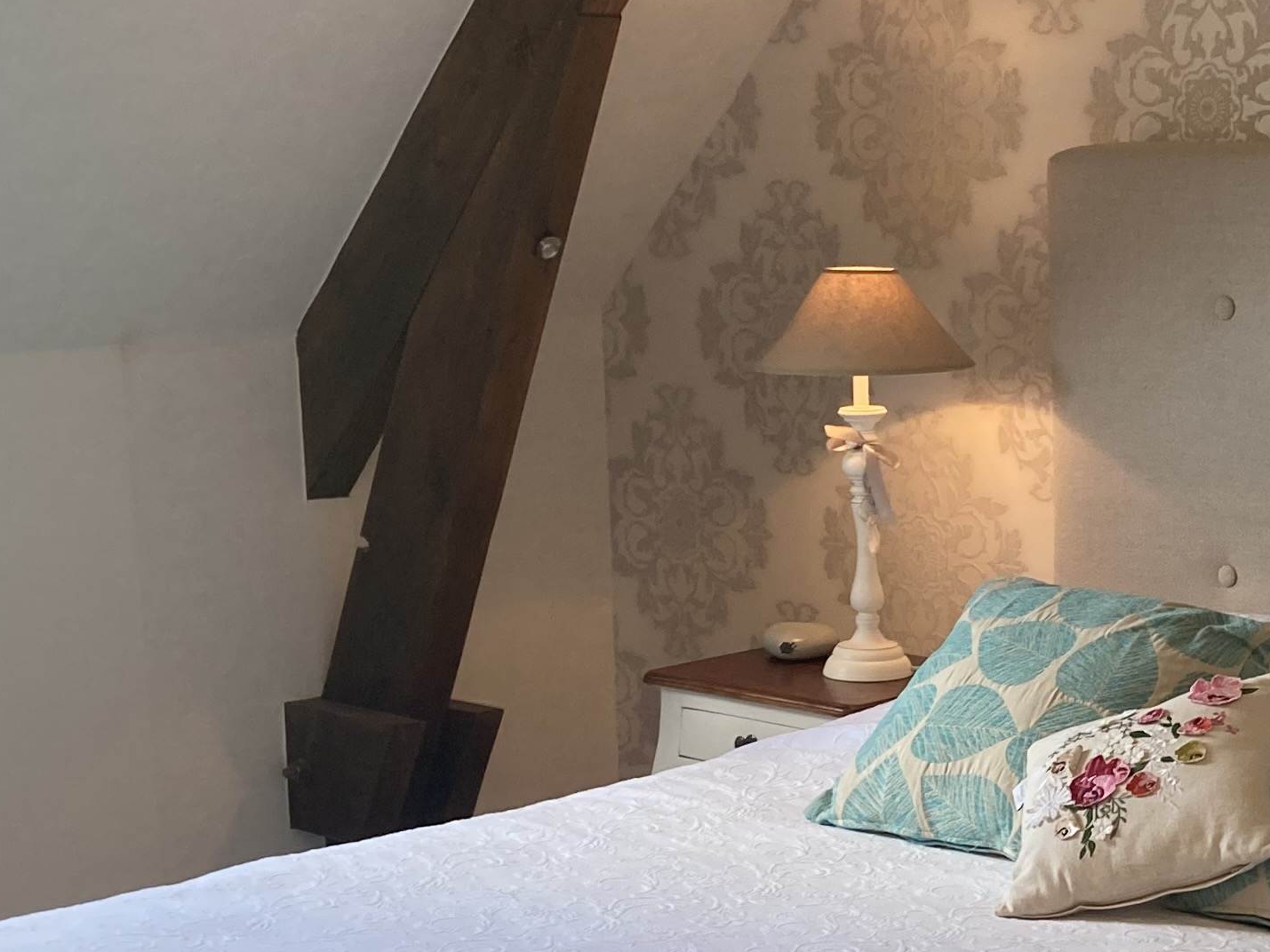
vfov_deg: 18.4
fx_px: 2899
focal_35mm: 79
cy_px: 813
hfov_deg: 24.2
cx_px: 1074
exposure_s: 1/50
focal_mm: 3.99
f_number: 1.8
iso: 64
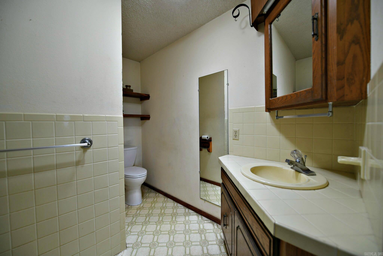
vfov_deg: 81.2
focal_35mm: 14
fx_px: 149
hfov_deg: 104.3
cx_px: 192
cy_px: 128
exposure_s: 1/13
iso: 160
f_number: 2.8
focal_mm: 14
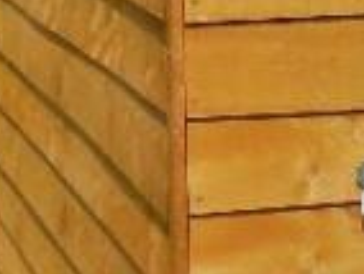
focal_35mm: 180
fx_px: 1896
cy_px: 31
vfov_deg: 8.2
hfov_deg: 10.7
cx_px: 454
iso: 125
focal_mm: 4.5
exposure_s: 1/640
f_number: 6.2
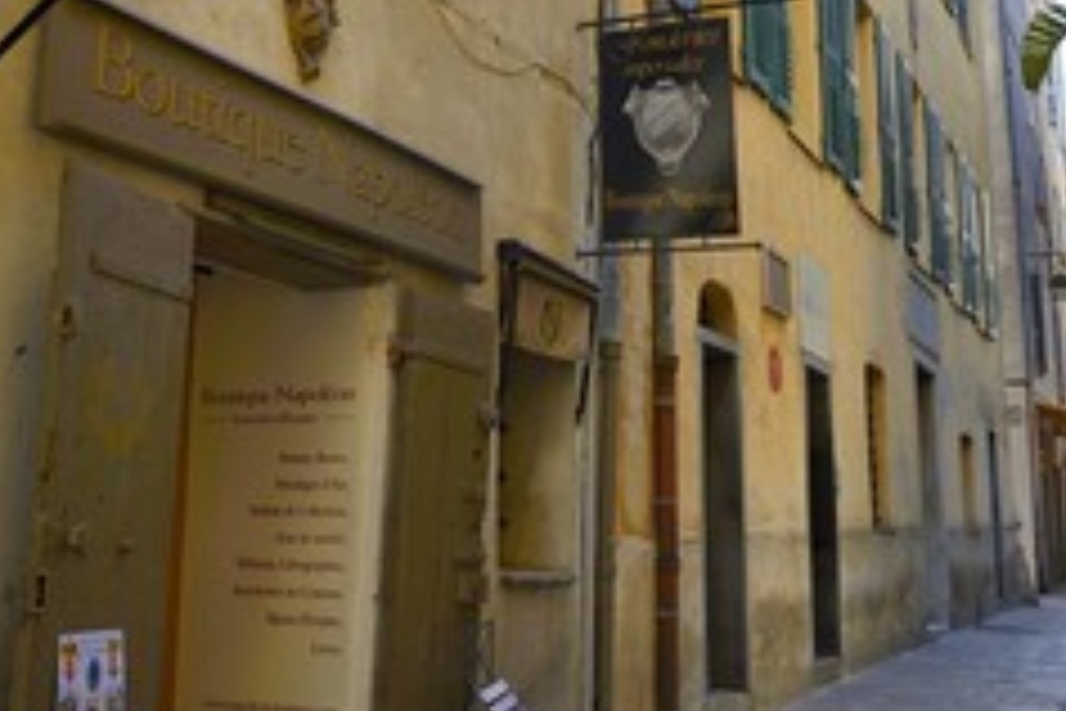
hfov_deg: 36.2
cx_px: 472
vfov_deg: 24.4
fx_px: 1628
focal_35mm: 55
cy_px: 180
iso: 200
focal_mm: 31
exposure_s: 1/160
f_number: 8
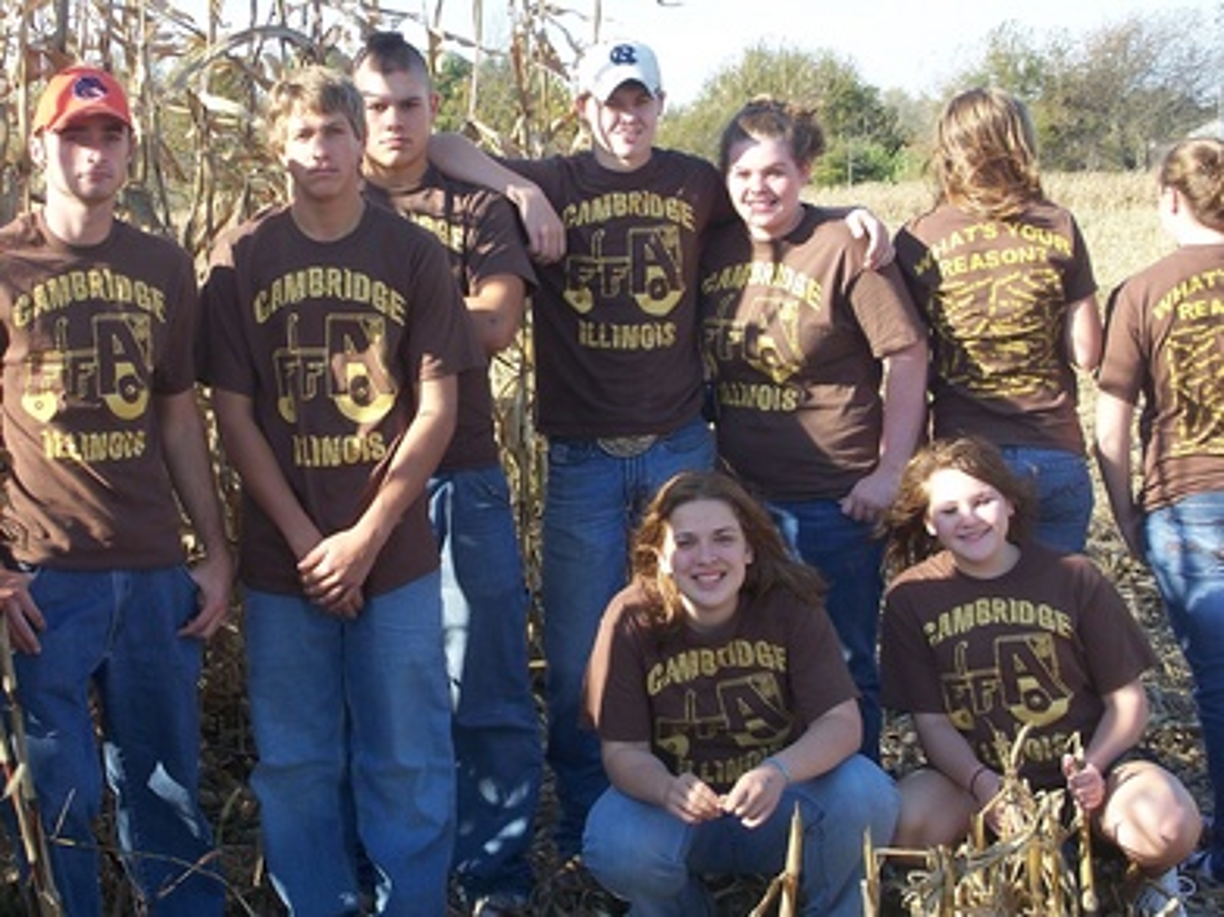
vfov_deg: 28.5
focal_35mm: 51
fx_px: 1803
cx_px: 612
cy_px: 458
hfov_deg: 37.5
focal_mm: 10.7
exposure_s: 1/250
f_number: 3.2
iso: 64
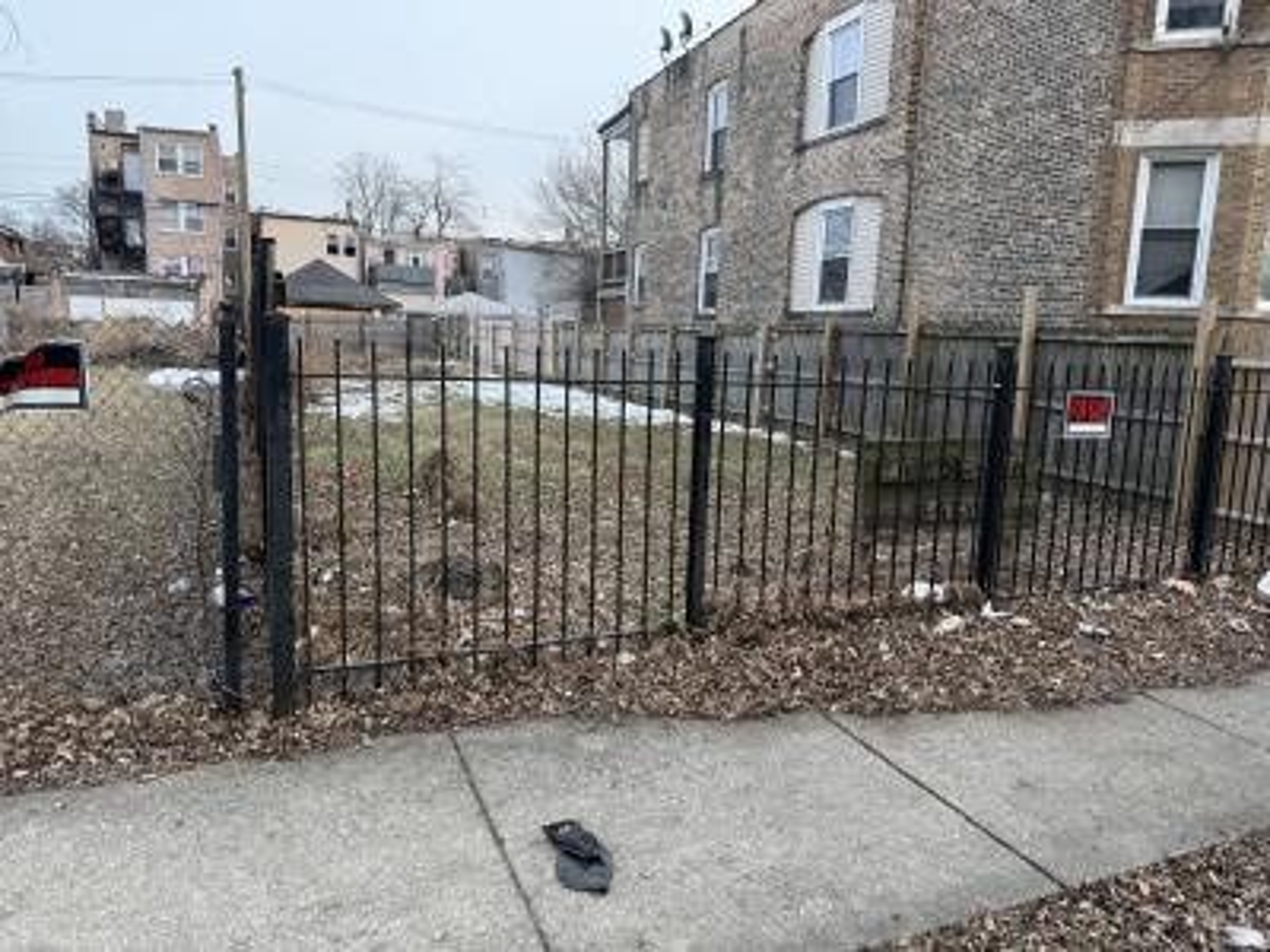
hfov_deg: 71.6
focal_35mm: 24
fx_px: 881
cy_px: 476
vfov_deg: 56.8
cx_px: 635
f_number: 1.78
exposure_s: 1/931
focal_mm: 6.76
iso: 80
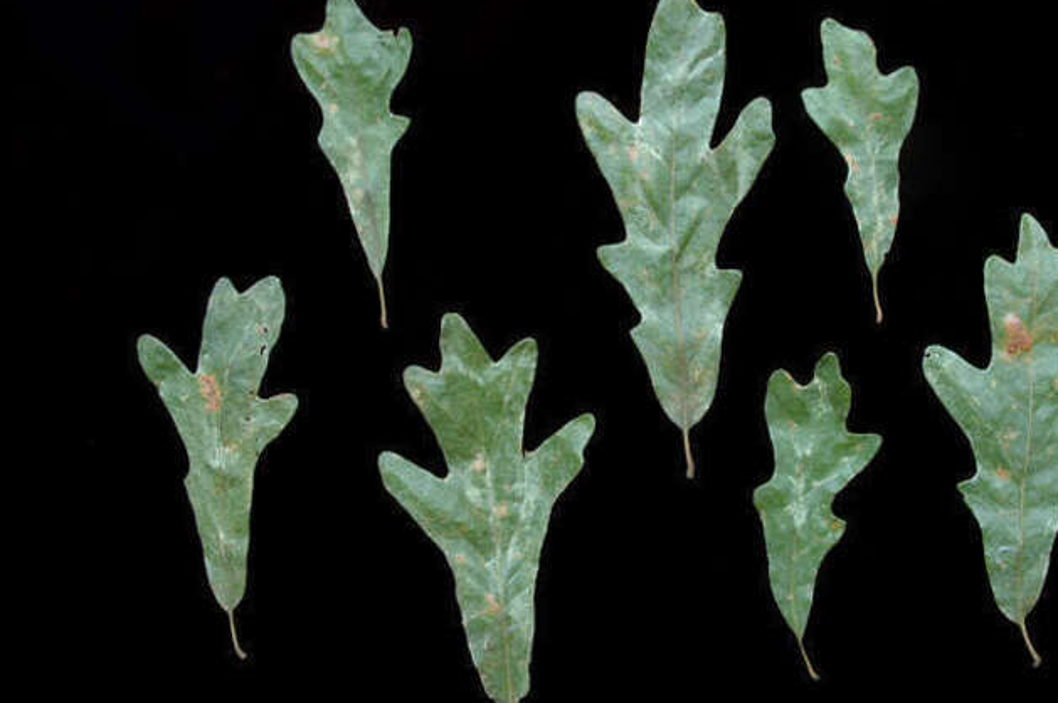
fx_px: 1233
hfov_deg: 46.1
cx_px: 646
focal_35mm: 42
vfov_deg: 31.8
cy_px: 331
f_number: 7.1
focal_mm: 22
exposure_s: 1/20
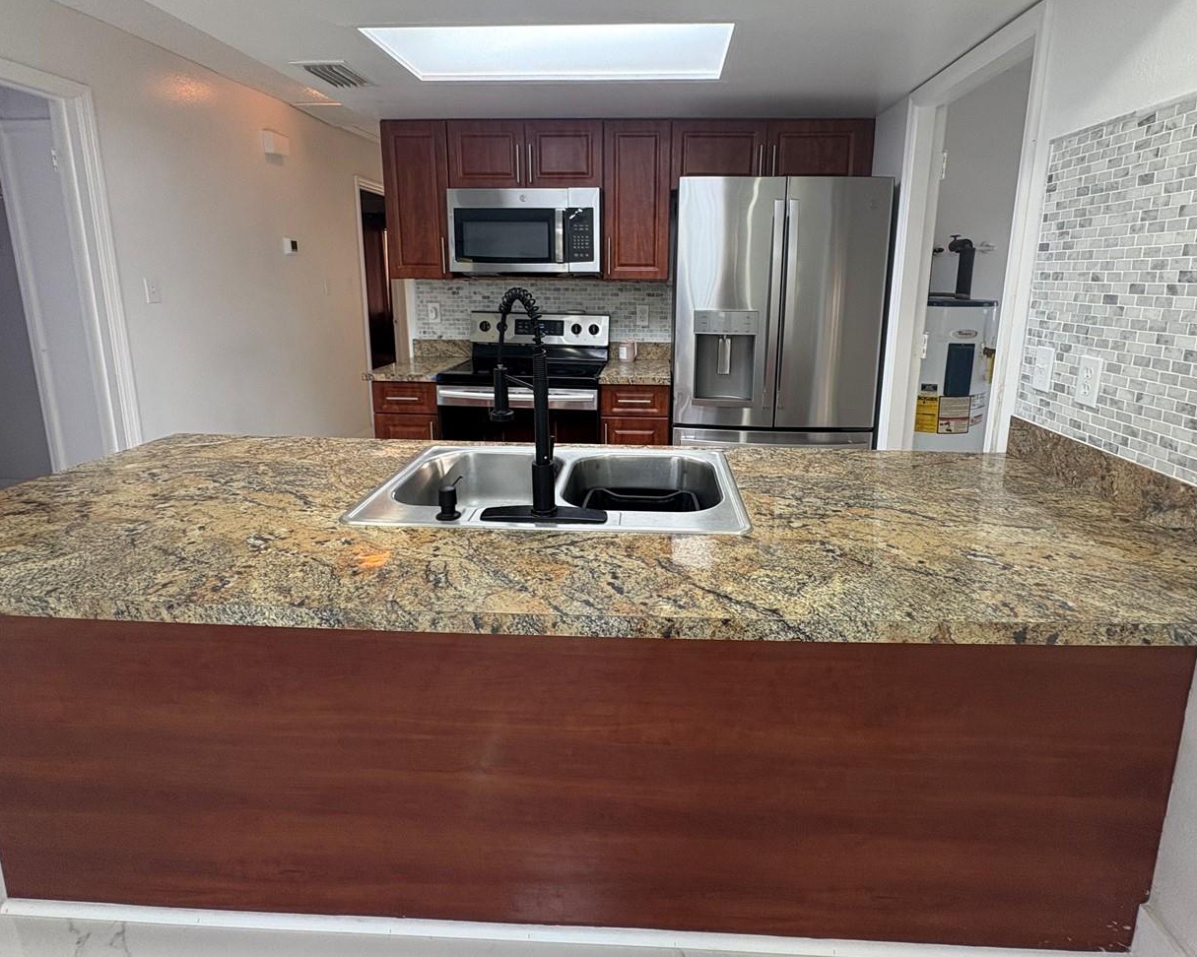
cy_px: 399
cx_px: 628
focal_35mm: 18
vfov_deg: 73.3
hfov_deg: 86.3
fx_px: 638
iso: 125
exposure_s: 1/60
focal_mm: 2.22
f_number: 2.2
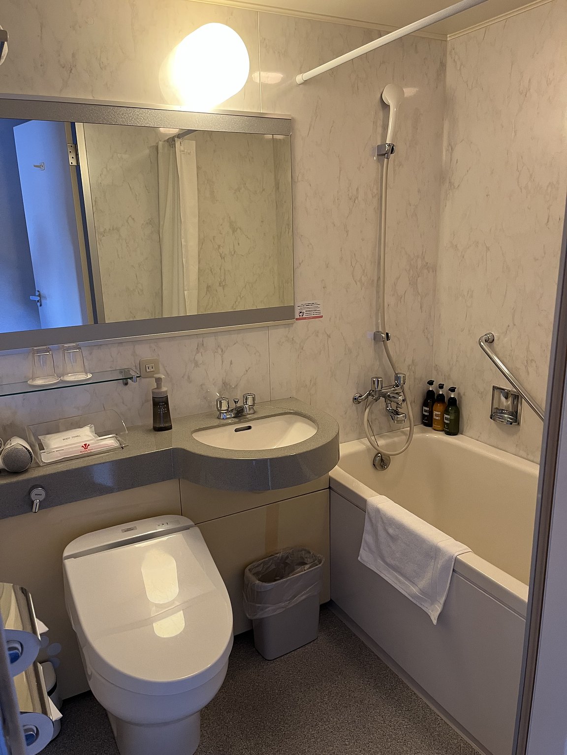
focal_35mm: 26
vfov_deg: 67.3
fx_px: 568
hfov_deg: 53.1
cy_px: 378
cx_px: 284
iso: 200
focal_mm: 5.1
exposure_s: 1/60
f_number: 1.6
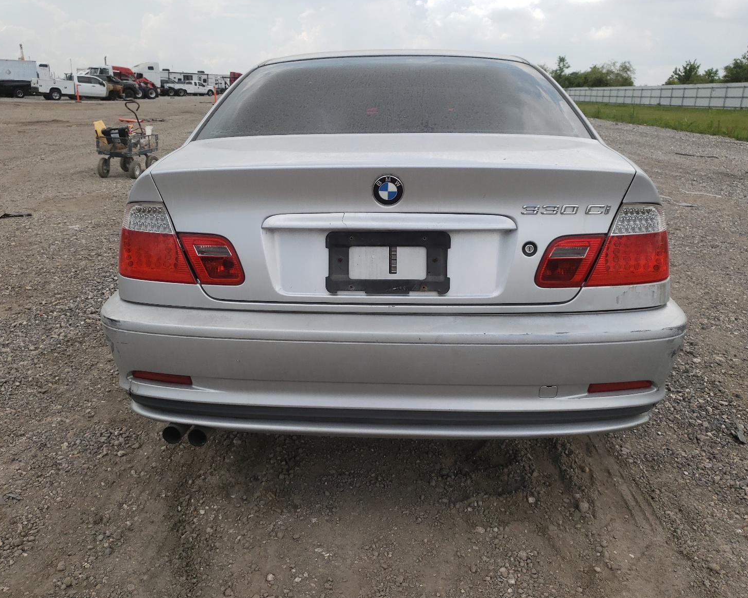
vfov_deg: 51.5
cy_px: 296
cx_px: 383
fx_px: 620
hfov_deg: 62.2
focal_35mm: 28
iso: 50
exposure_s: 1/2000
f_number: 1.5
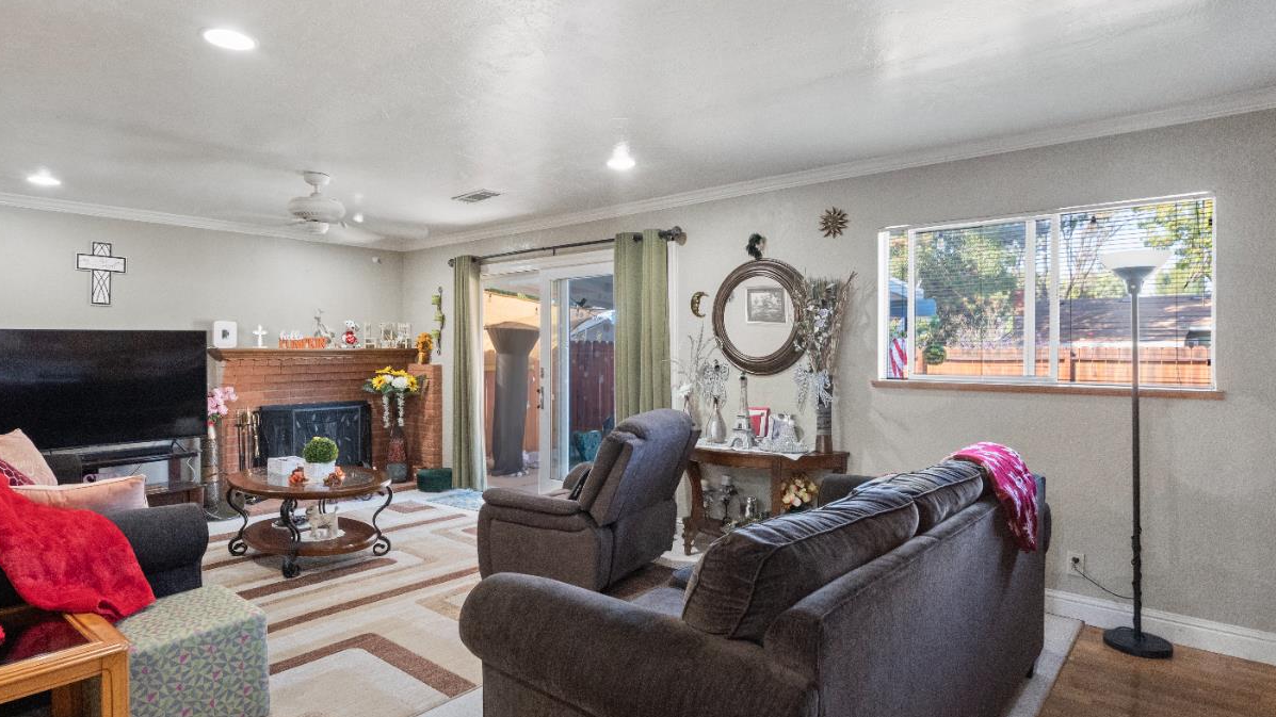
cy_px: 354
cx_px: 634
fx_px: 710
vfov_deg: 53.6
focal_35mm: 21
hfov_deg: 83.8
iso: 10000
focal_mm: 16
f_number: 8
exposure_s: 1/30
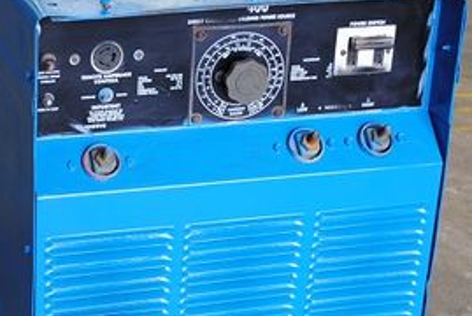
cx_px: 139
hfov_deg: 19.0
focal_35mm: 107
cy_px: 201
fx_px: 1404
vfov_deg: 12.8
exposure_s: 1/50
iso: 200
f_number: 4.8
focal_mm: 32
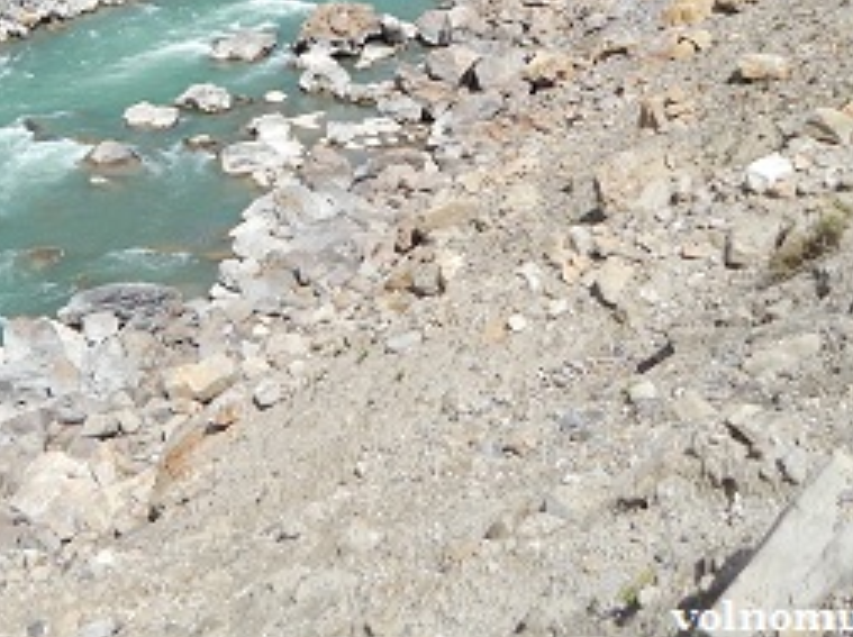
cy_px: -57
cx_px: 169
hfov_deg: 36.3
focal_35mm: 51
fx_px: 1255
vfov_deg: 26.3
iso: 125
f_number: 6
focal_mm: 4
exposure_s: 1/500
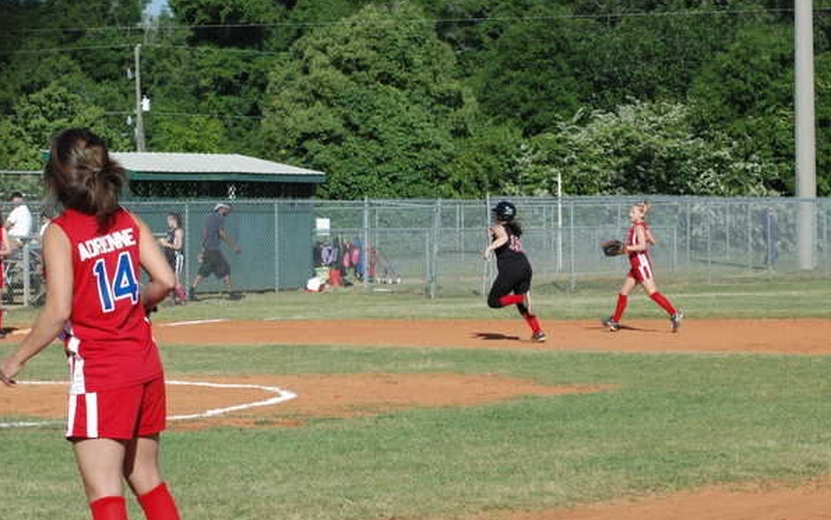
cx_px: 415
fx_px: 2616
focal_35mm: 116
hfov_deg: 18.0
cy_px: 261
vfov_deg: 11.3
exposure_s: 1/800
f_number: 14
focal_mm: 75
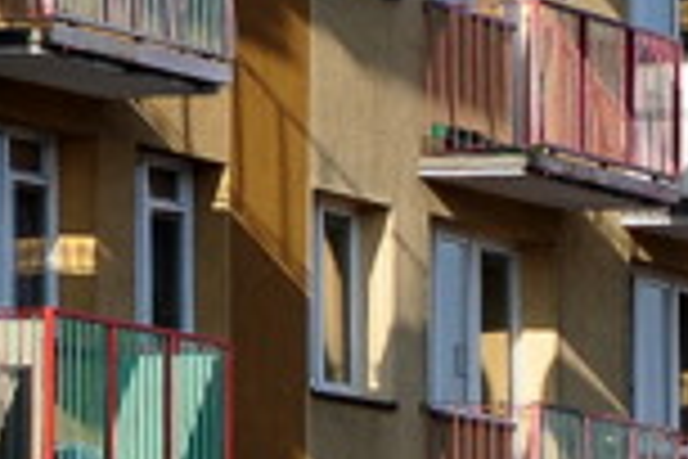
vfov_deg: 2.8
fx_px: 9286
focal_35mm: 486
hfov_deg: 4.2
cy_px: 1066
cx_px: 1151
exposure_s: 1/320
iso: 200
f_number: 10
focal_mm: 55
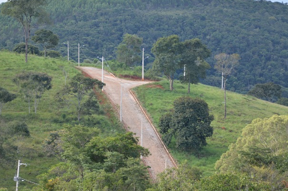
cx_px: 152
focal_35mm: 208
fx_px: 1658
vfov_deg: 6.6
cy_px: 89
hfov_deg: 9.9
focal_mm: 105
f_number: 6.3
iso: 200
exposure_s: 1/160
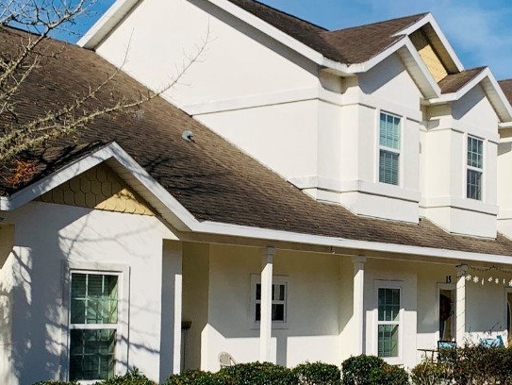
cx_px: 380
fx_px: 725
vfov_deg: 29.6
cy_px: 239
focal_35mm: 49
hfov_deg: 38.0
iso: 25
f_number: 1.8
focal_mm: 4.25
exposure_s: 1/5714
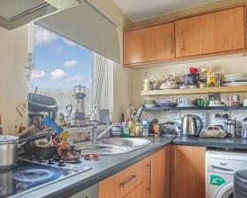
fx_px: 190
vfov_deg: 54.1
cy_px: 128
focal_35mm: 26
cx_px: 89
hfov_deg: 64.8
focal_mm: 16
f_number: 8
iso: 3200
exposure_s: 1/50
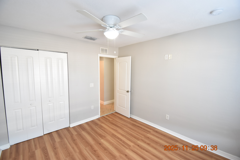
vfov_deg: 77.3
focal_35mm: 15
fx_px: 100
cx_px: 120
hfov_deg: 100.4
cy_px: 80
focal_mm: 10
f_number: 3.5
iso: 800
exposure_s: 1/45
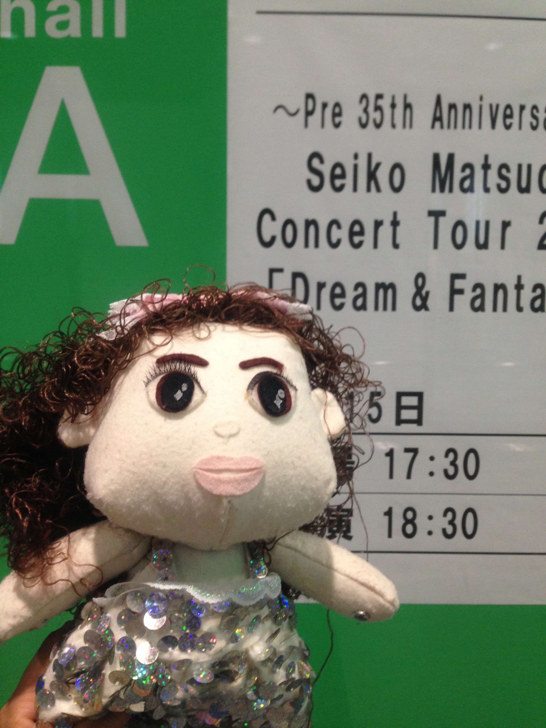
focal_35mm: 33
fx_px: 694
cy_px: 364
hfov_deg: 42.9
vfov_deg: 55.4
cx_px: 273
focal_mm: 4.12
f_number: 2.4
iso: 125
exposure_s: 1/20
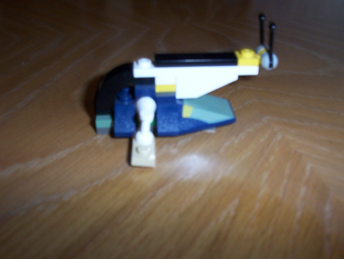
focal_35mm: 39
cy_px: 130
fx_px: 388
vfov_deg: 37.0
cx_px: 172
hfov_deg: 47.8
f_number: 4.5
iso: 140
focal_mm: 6
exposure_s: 1/30
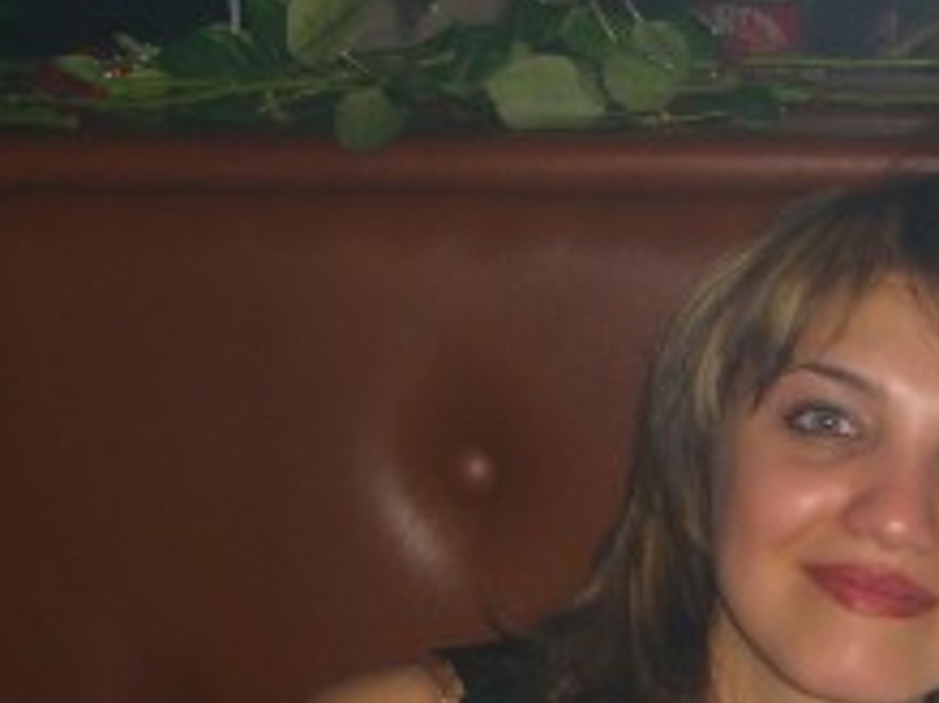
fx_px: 2820
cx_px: 1003
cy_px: 596
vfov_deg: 14.1
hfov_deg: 18.3
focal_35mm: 104
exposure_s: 1/60
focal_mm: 7.9
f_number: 2.8
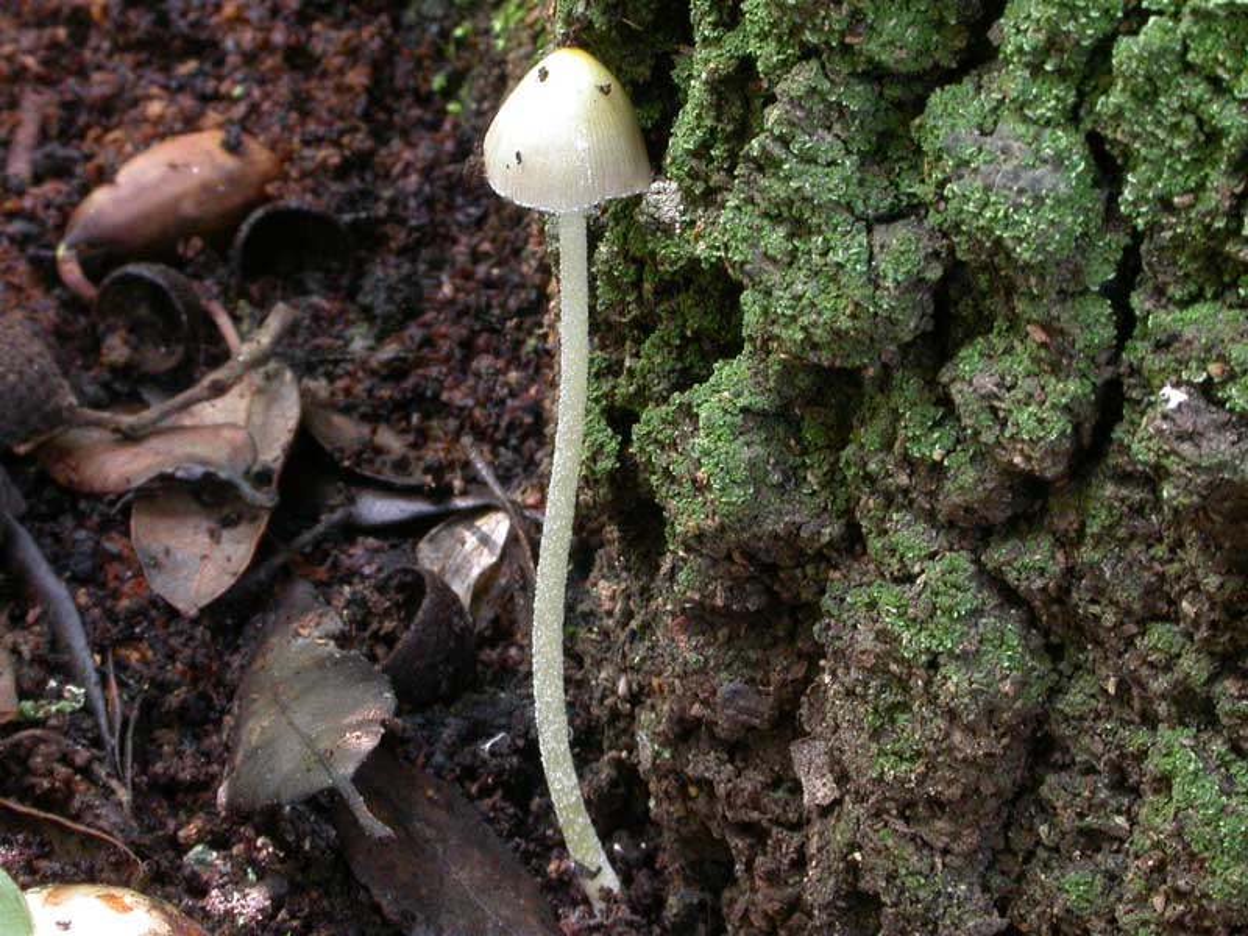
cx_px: 624
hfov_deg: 14.6
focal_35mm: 135
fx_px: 4867
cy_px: 468
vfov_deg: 11.0
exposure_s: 1/2
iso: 200
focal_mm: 27.9
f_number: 10.6
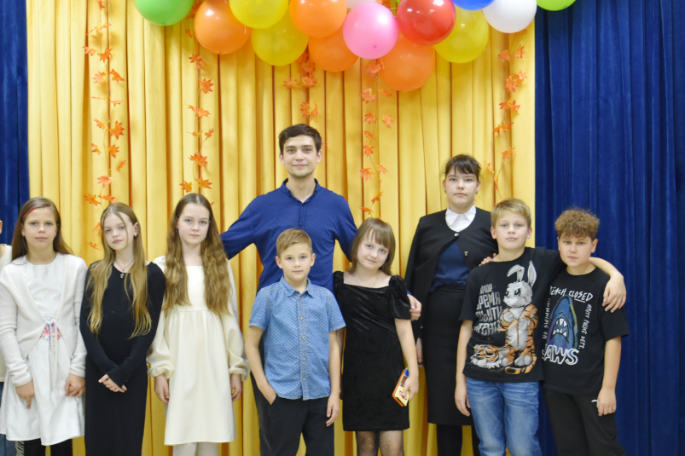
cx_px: 296
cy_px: 211
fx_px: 1351
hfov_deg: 28.4
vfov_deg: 19.2
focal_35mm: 71
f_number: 4.5
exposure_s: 1/60
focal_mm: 38
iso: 900
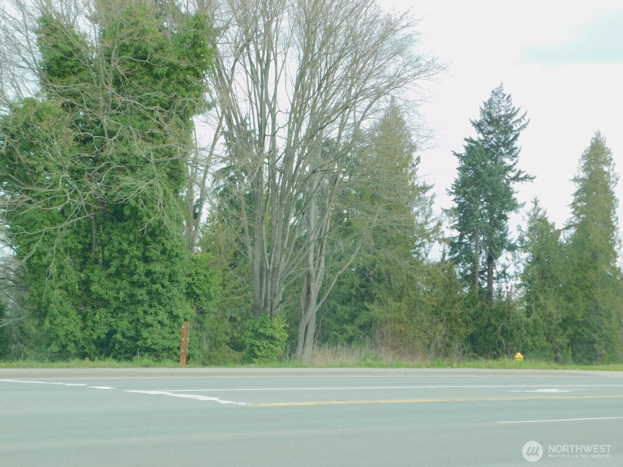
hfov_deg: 32.7
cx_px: 312
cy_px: 234
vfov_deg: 24.8
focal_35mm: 59
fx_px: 1062
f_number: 4
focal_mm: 10.4
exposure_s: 1/200
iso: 125
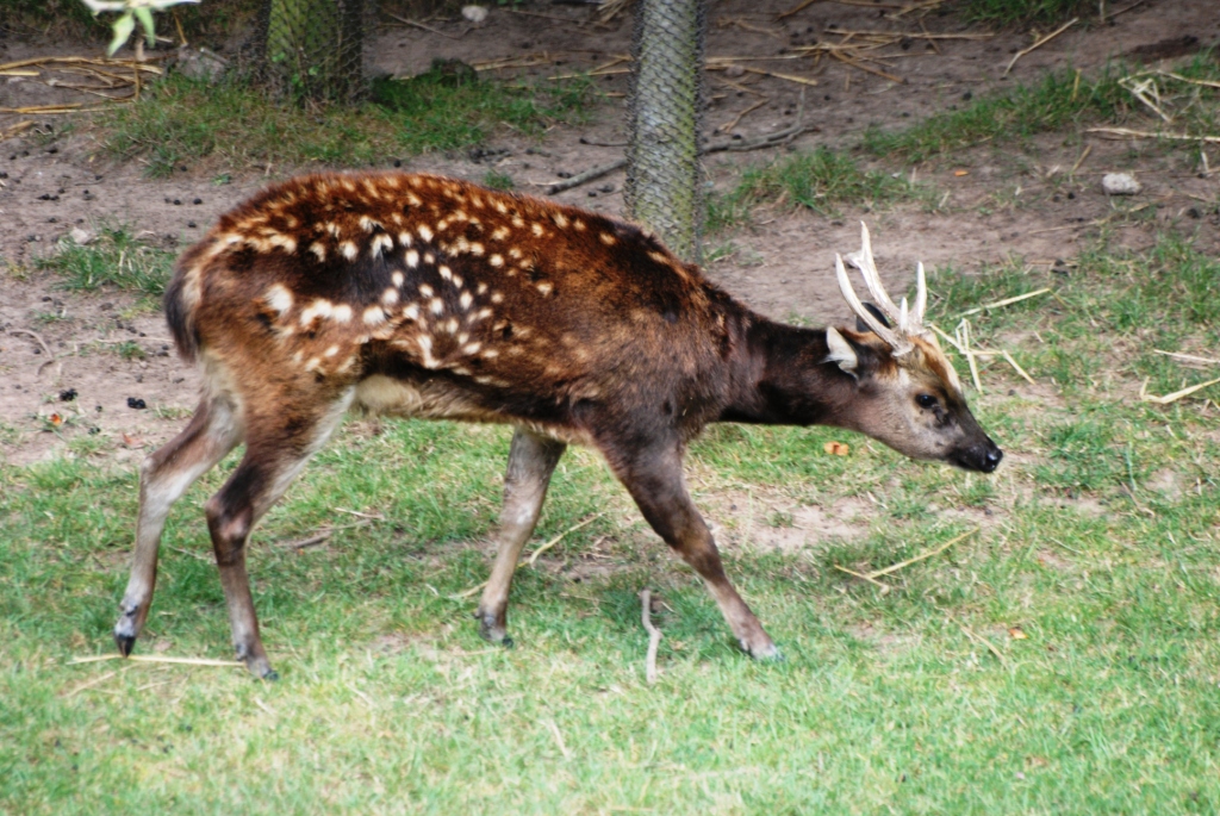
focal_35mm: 450
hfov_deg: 4.6
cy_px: 408
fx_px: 15265
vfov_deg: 3.1
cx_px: 610
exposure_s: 1/250
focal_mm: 300
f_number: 5.6
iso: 400
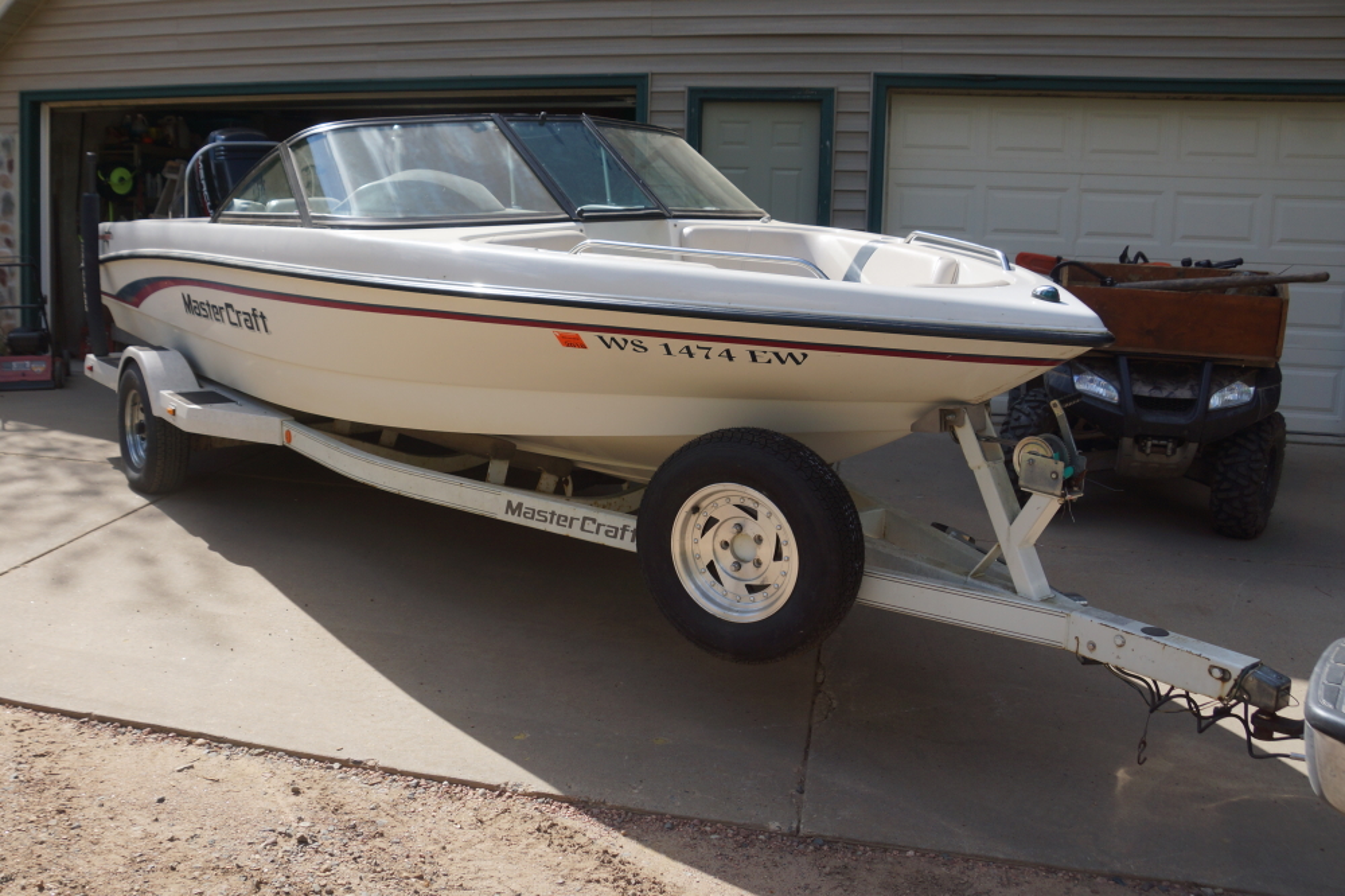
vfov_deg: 47.9
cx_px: 672
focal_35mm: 27
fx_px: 1008
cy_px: 448
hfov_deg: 67.4
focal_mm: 18
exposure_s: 1/160
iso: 100
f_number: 6.3
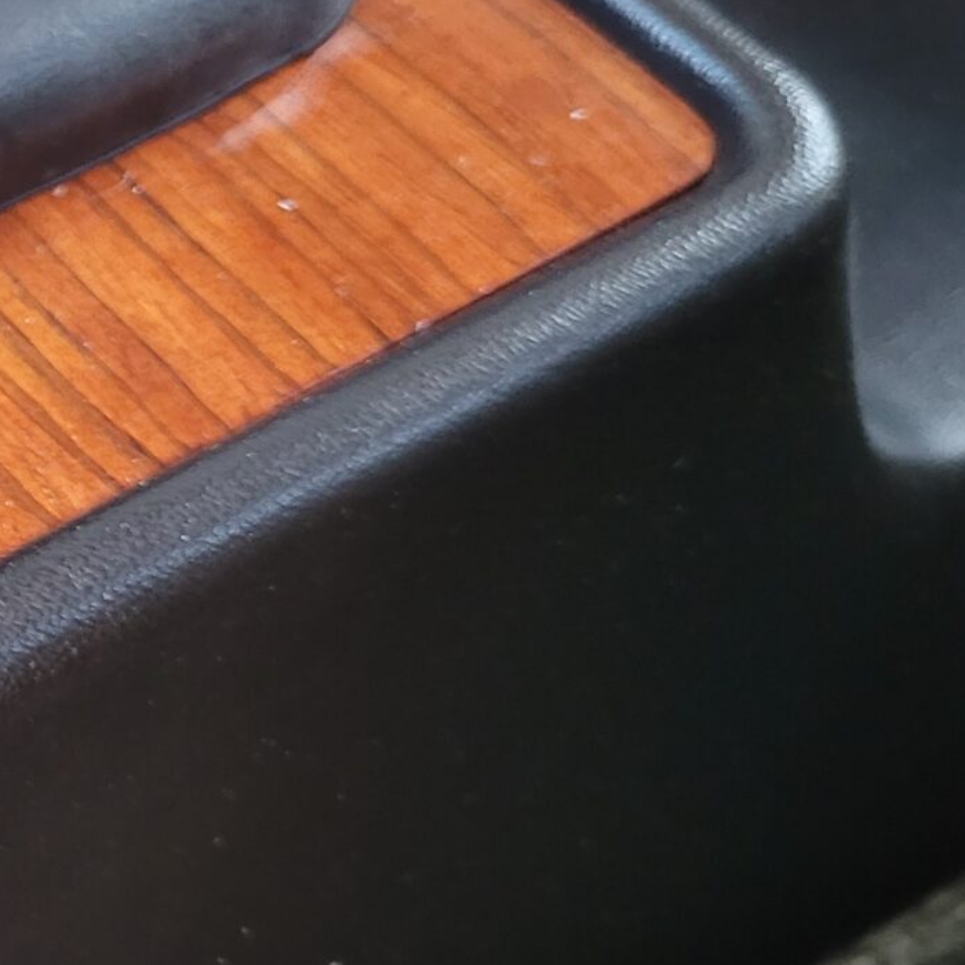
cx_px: -670
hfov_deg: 17.5
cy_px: 390
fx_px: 2649
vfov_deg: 20.6
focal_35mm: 84
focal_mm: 5.4
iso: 800
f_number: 1.8
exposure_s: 1/50
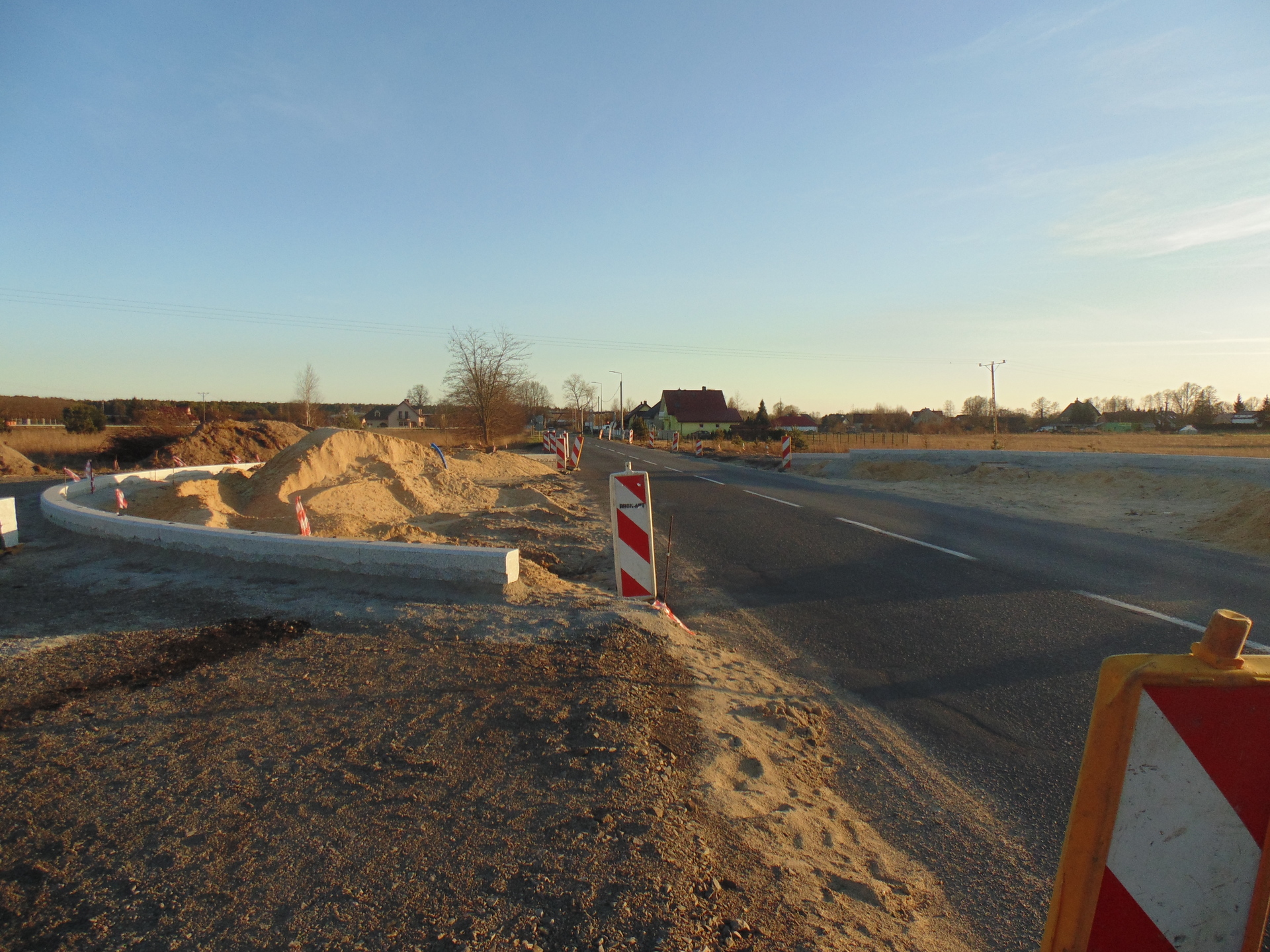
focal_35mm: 22
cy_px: 476
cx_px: 635
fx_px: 807
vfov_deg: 61.1
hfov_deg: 76.4
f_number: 3.1
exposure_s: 1/400
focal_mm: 4
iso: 80
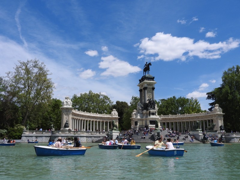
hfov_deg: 52.6
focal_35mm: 35
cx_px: 120
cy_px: 90
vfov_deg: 40.7
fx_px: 243
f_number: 3.8
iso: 100
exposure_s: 1/2000
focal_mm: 6.3
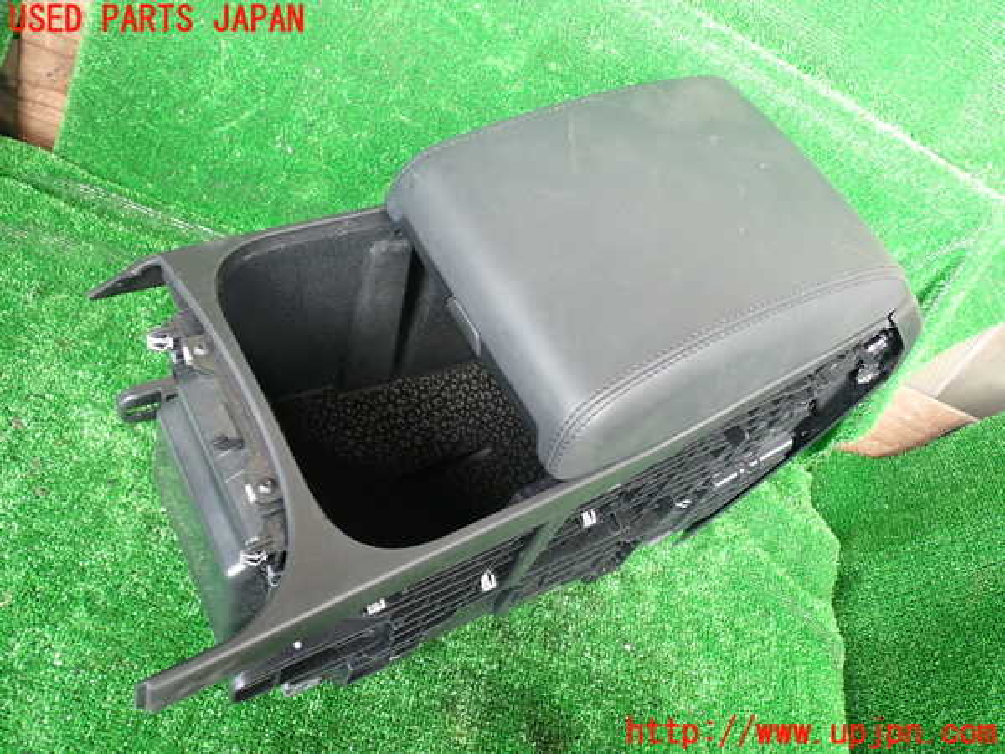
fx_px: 871
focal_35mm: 30
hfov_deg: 60.0
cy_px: 377
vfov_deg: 46.8
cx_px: 502
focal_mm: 5.4
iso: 200
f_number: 2.3
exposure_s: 1/50
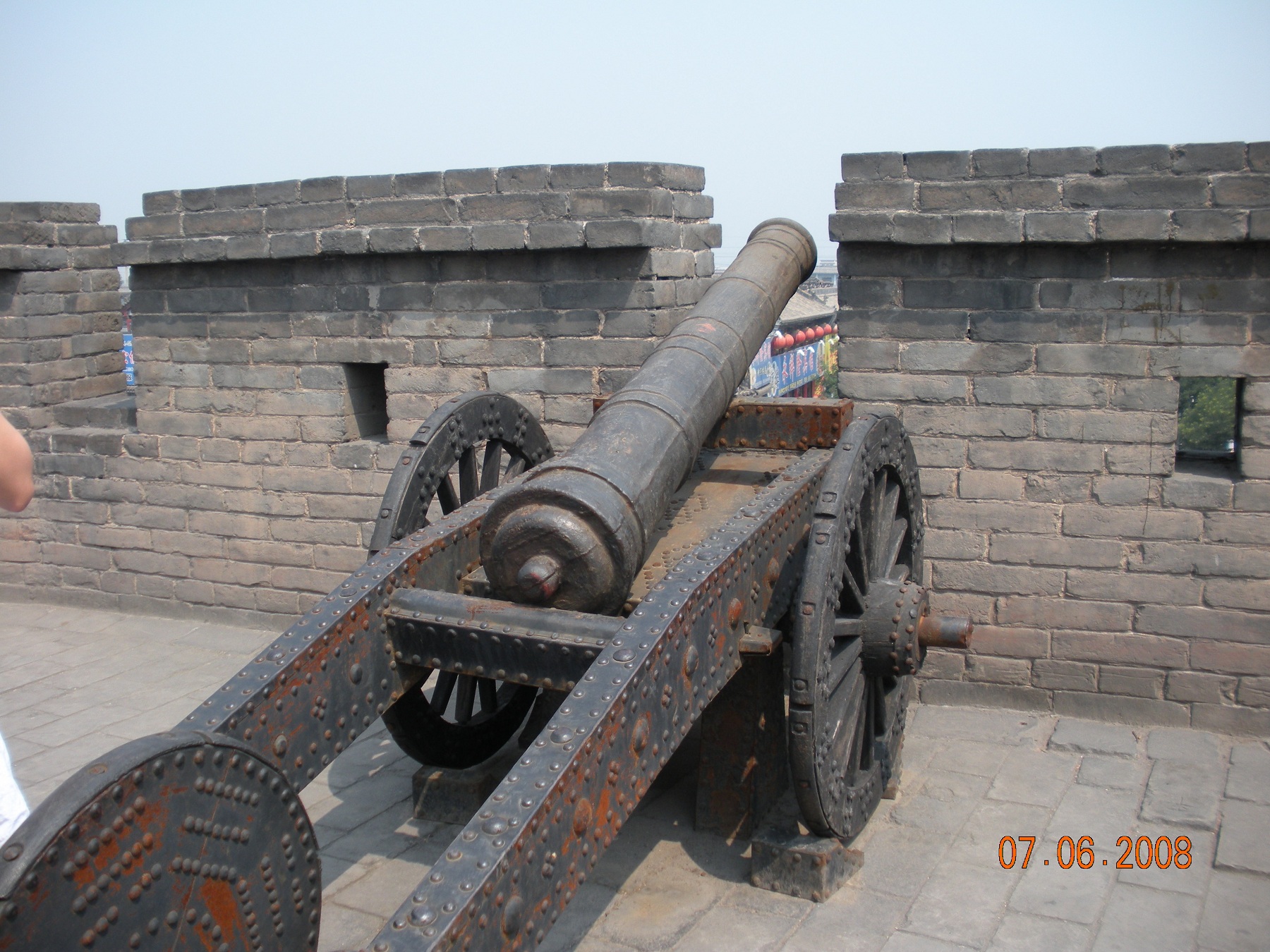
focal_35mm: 36
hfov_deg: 51.4
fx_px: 1321
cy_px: 476
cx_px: 635
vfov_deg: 39.7
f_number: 3.5
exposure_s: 1/402
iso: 64
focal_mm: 6.3
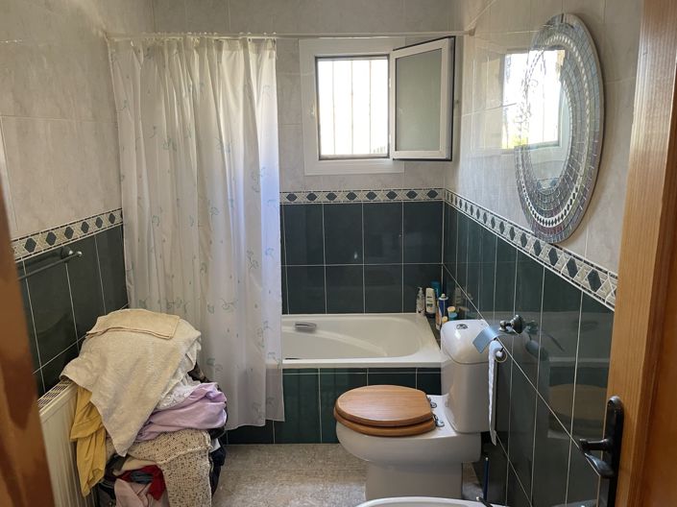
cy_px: 254
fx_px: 508
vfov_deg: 53.0
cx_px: 338
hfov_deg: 67.3
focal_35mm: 26
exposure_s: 1/50
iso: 160
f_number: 1.6
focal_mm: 4.2
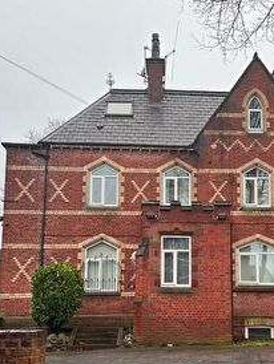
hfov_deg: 31.3
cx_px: 184
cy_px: 240
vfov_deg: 40.7
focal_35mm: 46
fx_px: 485
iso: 80
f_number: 1.78
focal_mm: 6.86
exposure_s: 1/121
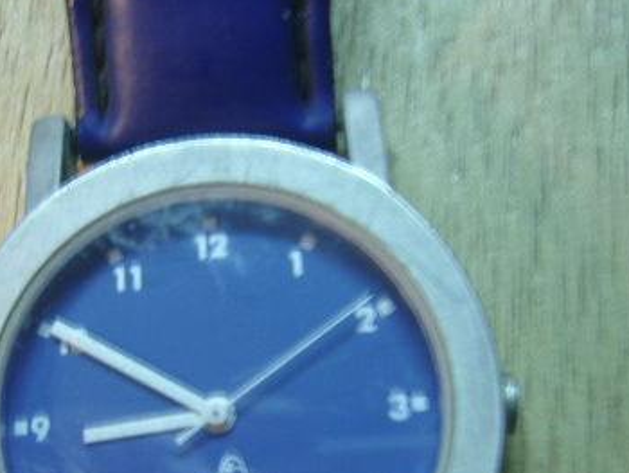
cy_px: 385
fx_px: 1164
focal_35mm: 64
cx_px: 223
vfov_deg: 22.6
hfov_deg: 30.1
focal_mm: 5.95
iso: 100
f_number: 2.8
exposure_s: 1/3
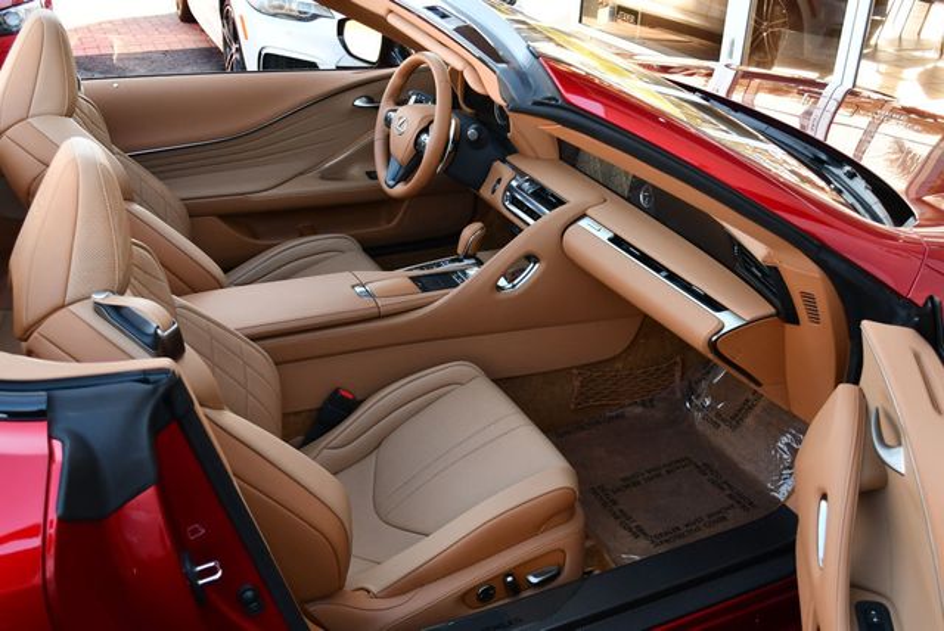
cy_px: 316
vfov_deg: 36.9
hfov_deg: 53.1
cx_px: 472
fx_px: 945
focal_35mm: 36
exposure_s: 1/250
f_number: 3.5
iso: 400
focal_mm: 18
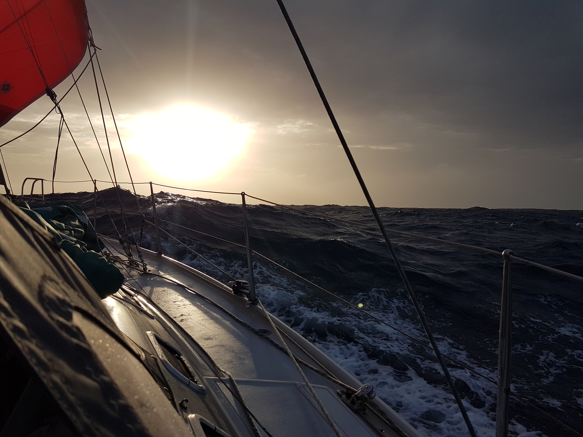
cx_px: 292
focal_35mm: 26
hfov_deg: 67.3
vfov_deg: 53.1
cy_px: 218
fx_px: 438
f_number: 1.7
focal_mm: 4.2
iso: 40
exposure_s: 1/3728
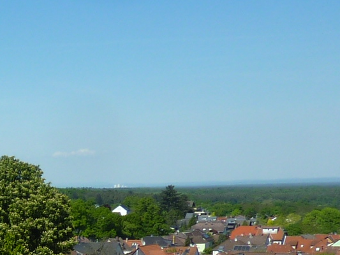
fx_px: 943
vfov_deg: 14.5
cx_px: -300
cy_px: 367
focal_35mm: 96
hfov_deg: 16.5
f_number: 5
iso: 80
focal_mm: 4.1
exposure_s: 1/500
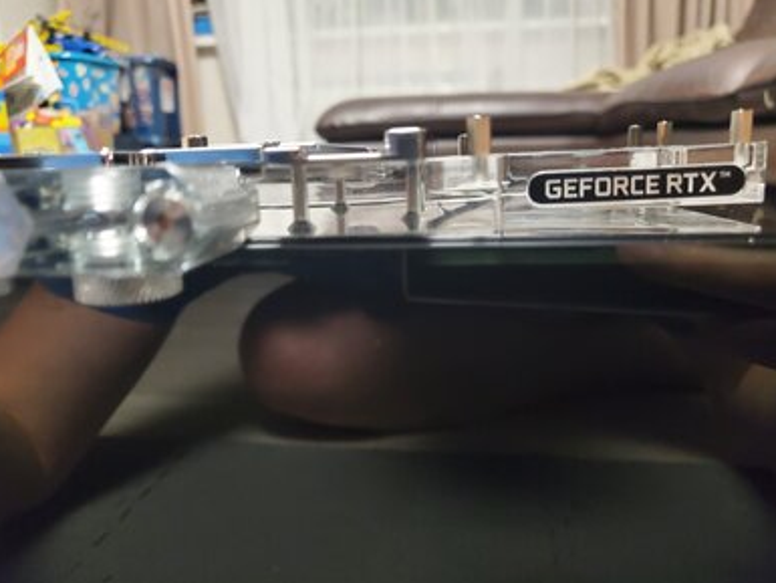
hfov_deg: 65.3
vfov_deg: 51.4
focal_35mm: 27
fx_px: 605
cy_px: 286
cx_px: 393
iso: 800
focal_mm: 4.3
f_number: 1.5
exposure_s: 1/50
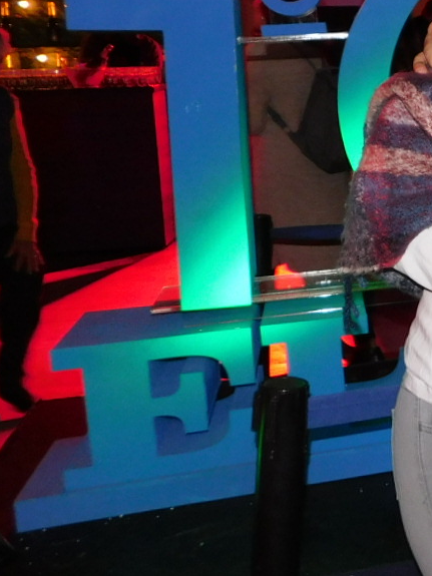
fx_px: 1065
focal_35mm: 64
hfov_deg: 18.3
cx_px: 764
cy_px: 171
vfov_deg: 30.0
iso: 200
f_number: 3
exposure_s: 1/30
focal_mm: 4
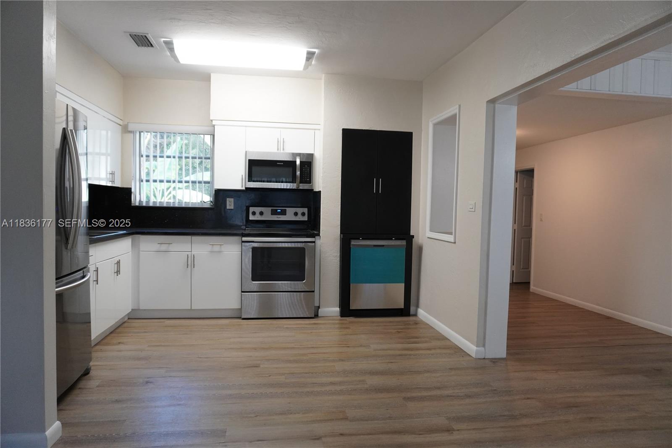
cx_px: 336
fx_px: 448
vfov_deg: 53.1
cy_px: 224
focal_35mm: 24
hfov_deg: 73.8
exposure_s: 1/160
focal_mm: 16
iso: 1250
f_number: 4
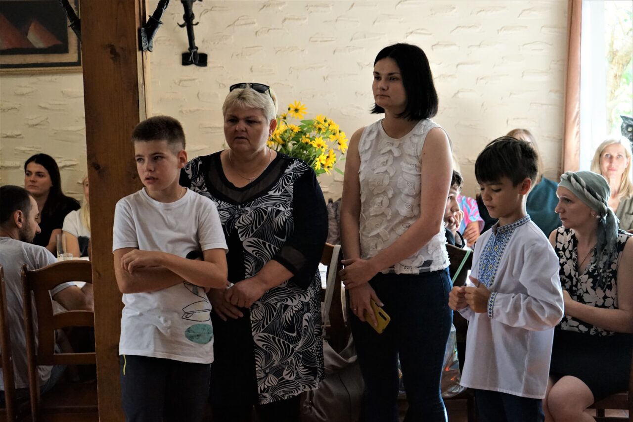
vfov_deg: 19.5
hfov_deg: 28.8
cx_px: 316
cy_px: 211
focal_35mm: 70
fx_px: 1231
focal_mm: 70
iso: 5000
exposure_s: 1/160
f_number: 5.6
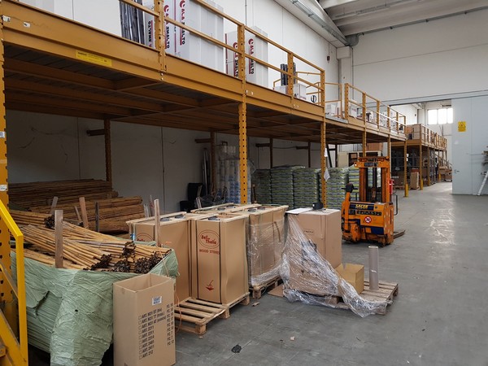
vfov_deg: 53.1
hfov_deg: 67.3
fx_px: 367
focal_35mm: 26
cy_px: 183
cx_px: 244
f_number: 1.7
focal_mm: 4.2
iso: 100
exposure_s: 1/50
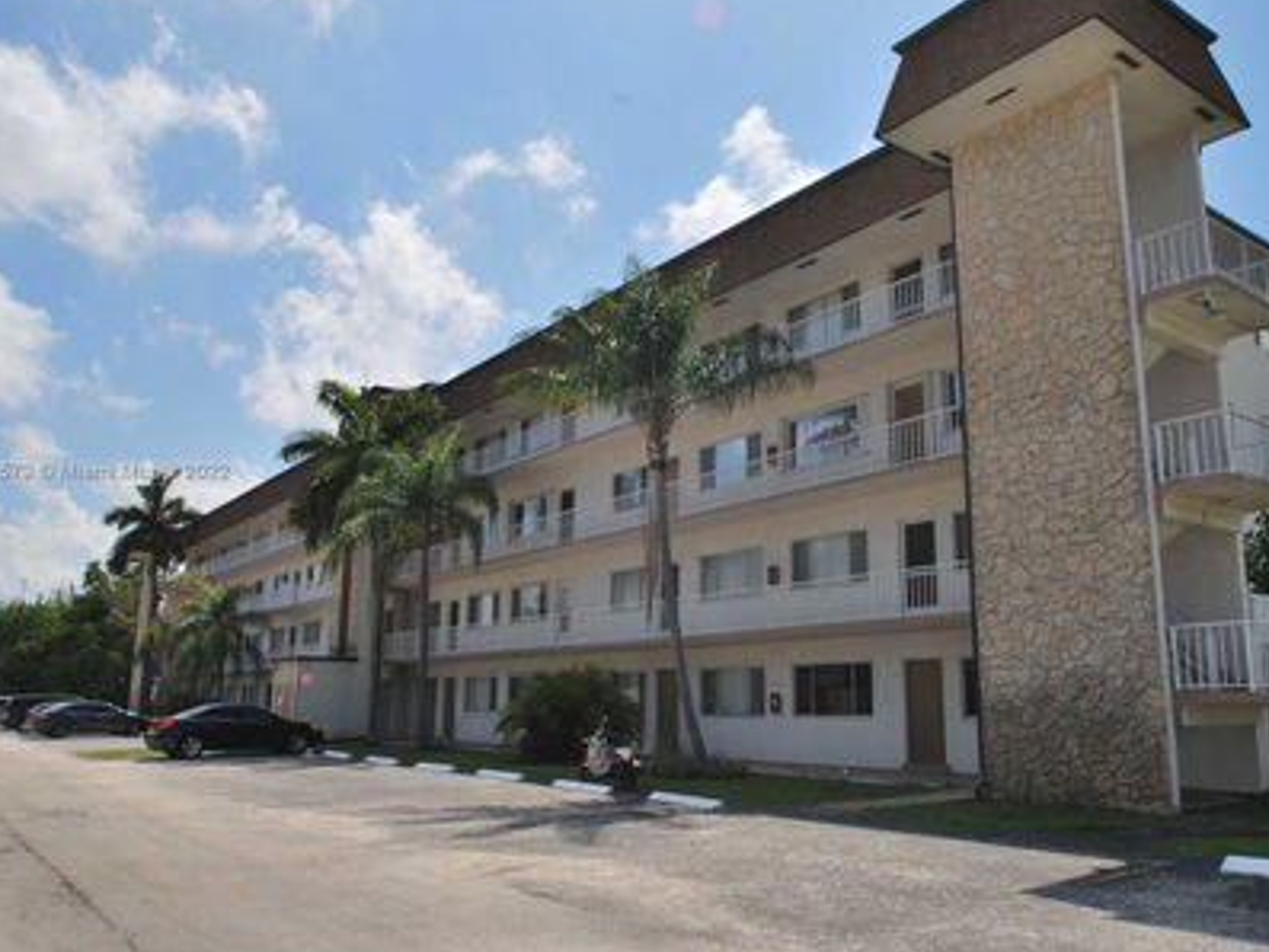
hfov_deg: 60.6
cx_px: 687
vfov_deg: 47.4
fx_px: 1085
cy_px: 473
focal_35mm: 30
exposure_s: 1/200
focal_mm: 17
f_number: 14
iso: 100
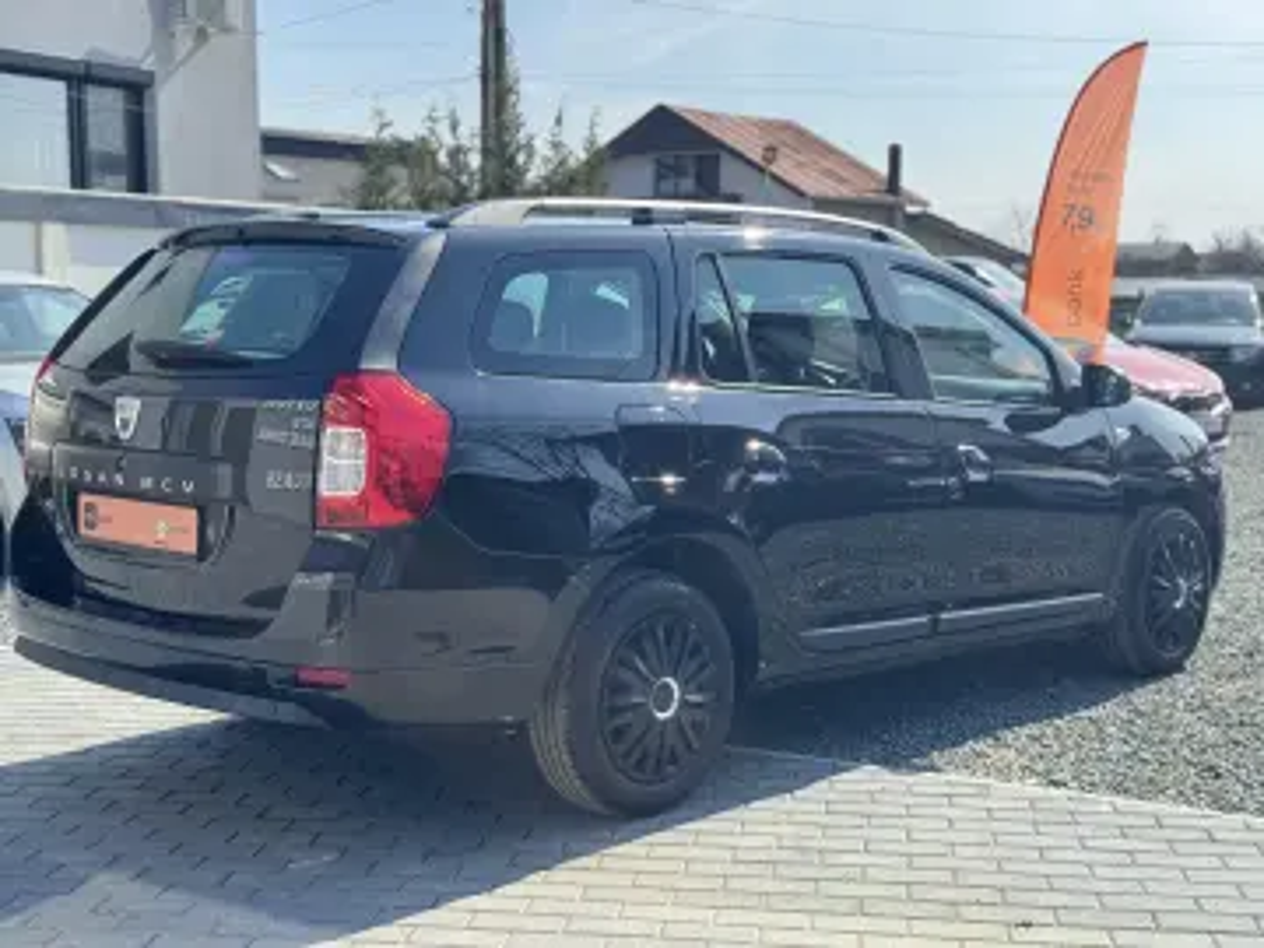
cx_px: 632
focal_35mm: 48
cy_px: 474
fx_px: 1753
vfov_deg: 30.3
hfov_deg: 39.7
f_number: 1.78
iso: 64
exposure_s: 1/2045
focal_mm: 6.76
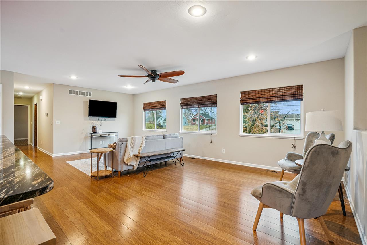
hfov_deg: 96.7
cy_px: 122
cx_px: 184
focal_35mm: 16
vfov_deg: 73.7
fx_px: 163
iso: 800
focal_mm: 16
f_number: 8
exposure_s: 1/13
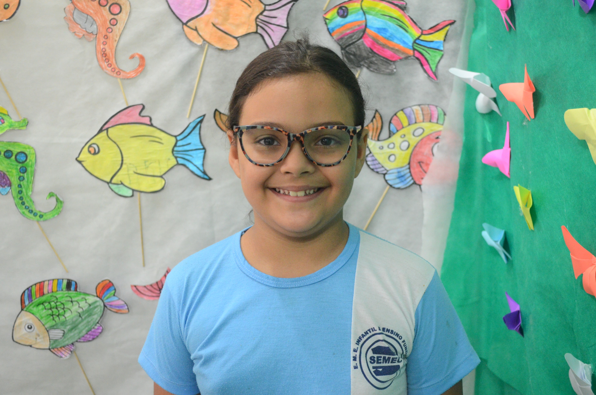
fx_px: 694
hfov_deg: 46.5
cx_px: 298
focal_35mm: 42
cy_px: 198
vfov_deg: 31.8
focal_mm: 28
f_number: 4.5
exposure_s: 1/30
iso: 2500
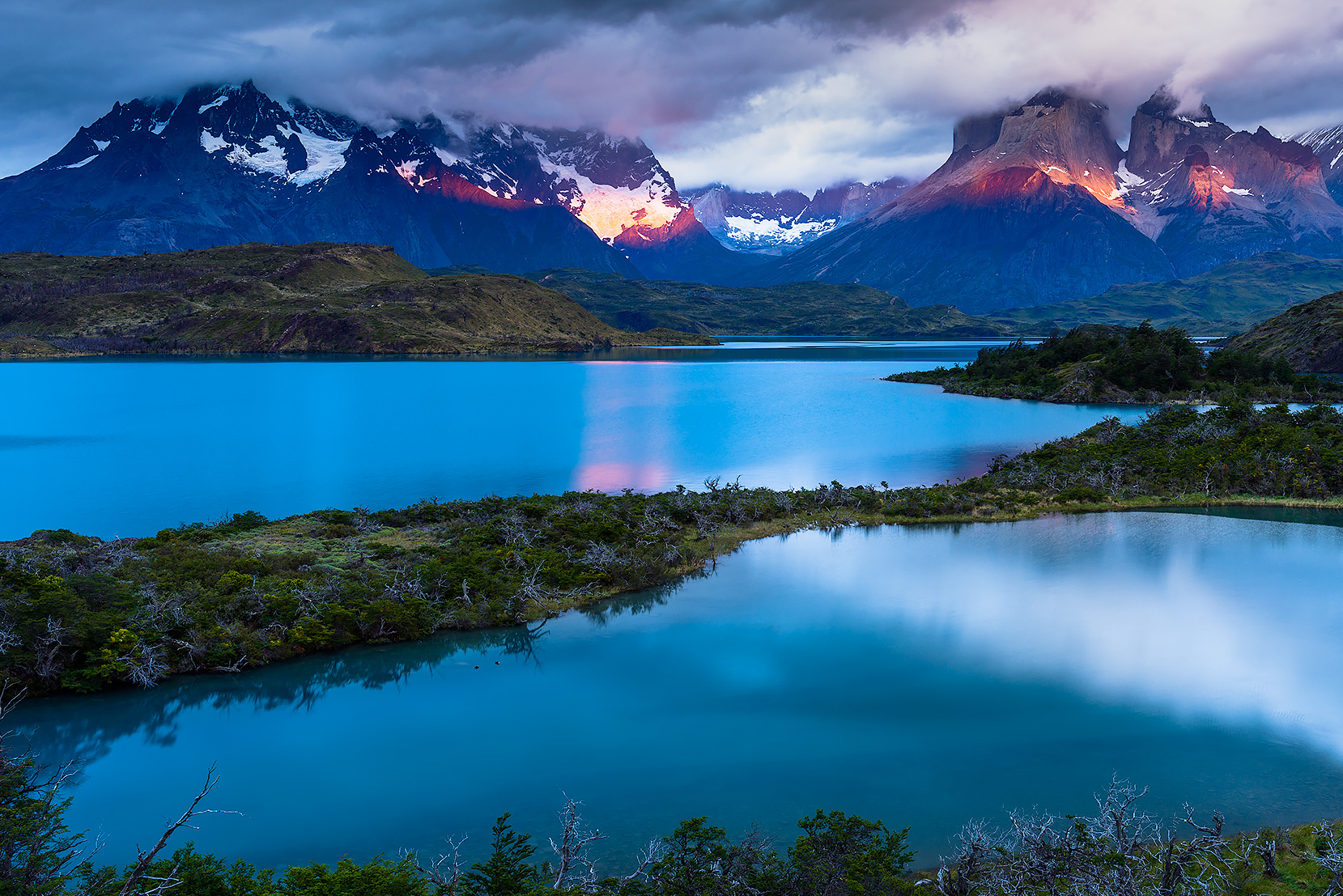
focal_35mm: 41
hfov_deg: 47.1
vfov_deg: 32.6
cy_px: 384
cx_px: 808
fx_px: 1530
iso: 64
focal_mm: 34
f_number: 11
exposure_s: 4
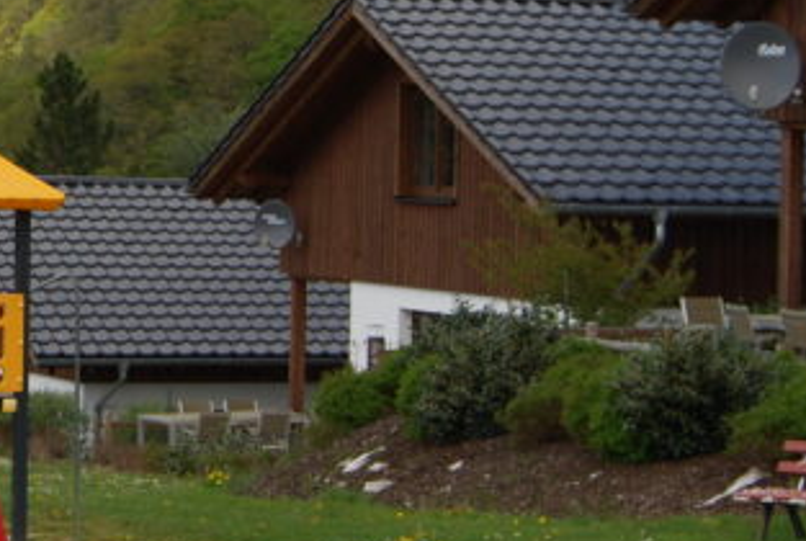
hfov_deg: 13.5
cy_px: 99
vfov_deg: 9.4
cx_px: -224
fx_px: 3297
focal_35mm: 147
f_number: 7.1
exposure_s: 1/200
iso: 100
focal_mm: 30
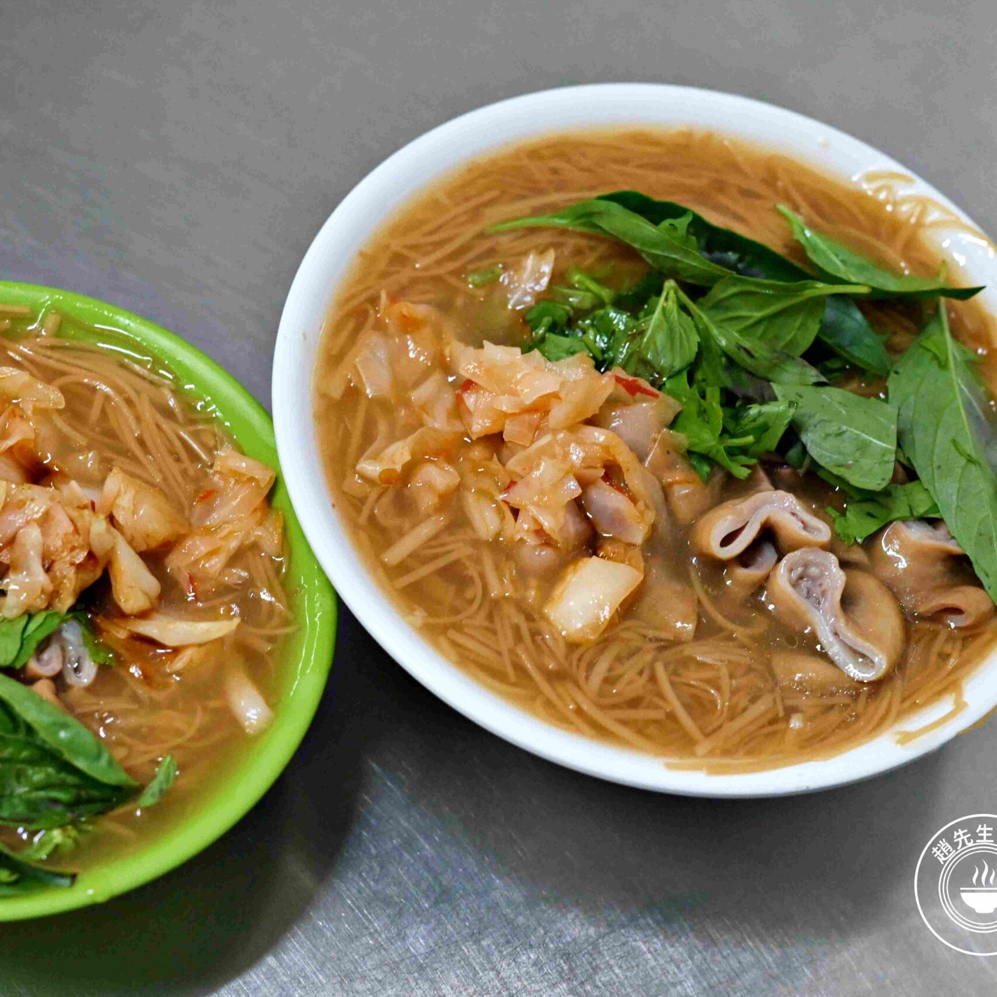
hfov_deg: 18.1
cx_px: 337
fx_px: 3128
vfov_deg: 18.1
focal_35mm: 96
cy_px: 499
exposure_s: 1/200
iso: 3600
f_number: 3.2
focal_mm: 50
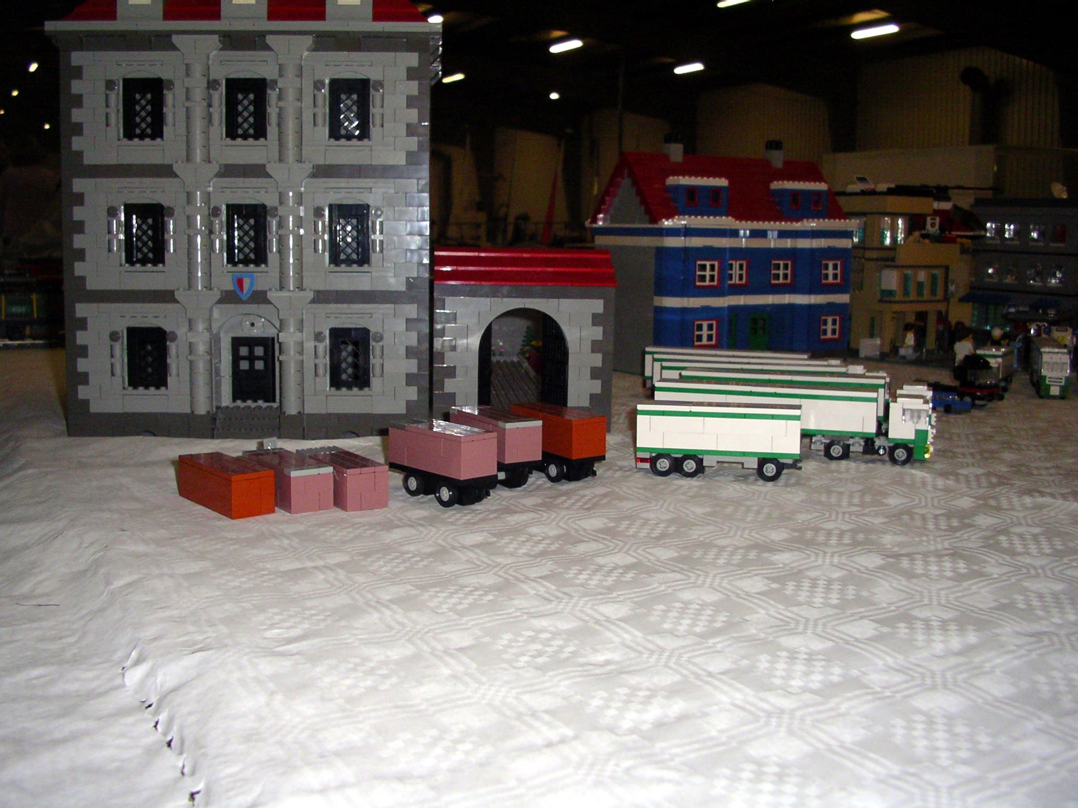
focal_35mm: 37
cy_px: 404
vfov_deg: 38.7
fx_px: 1152
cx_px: 539
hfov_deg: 50.1
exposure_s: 1/60
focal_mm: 5.7
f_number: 2.8
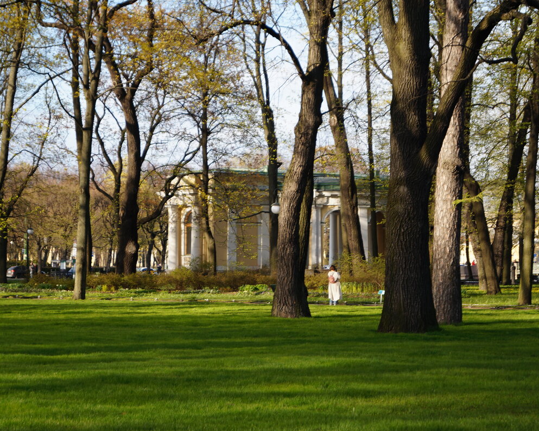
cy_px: 216
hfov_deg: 20.5
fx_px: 1492
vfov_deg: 16.4
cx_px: 230
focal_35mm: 94
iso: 100
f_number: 5.6
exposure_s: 1/100
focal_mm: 55
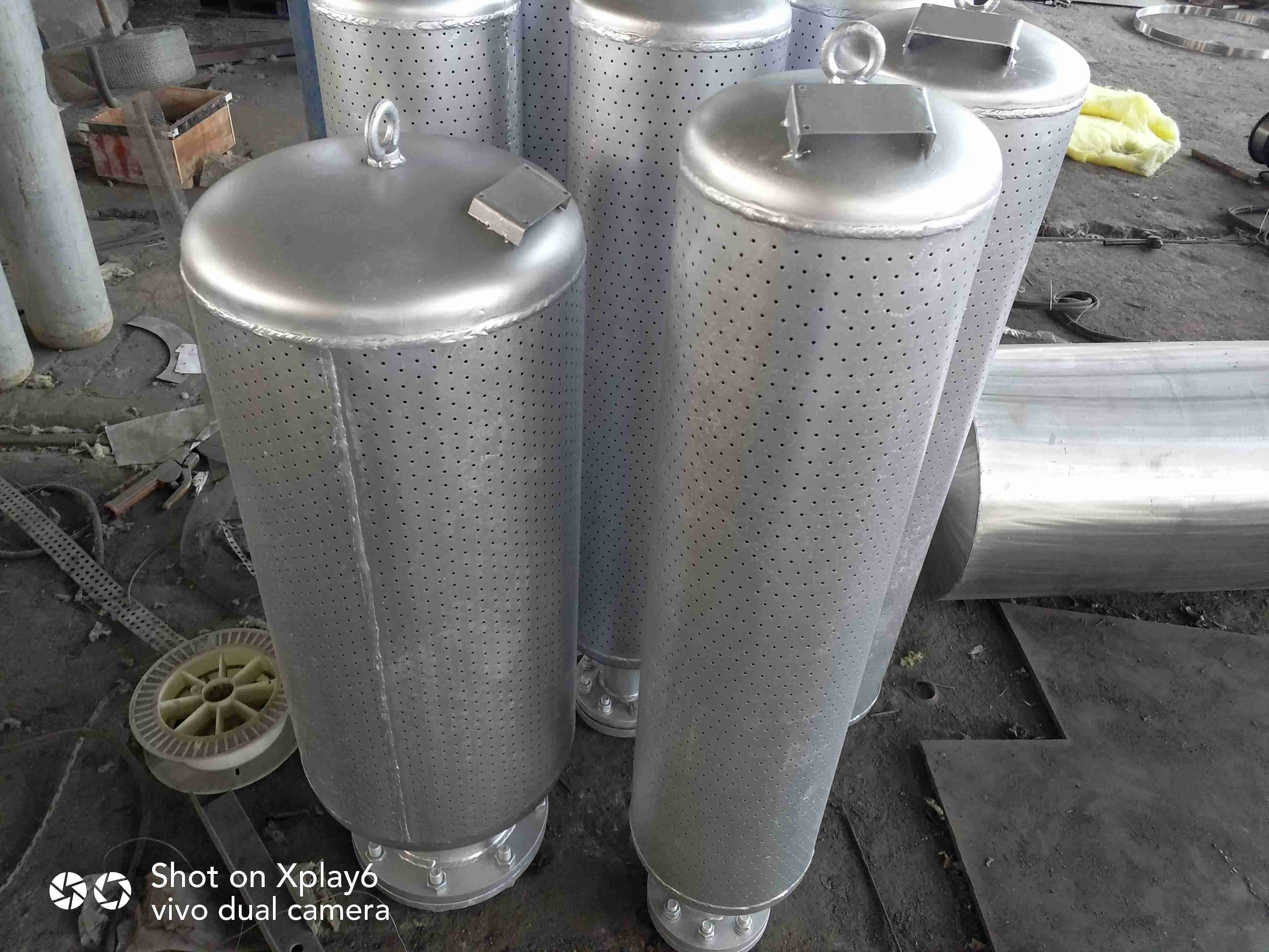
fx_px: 916
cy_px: 476
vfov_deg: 54.9
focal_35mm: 25
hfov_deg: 69.4
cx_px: 634
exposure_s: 1/20
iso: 211
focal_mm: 4.32
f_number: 1.7
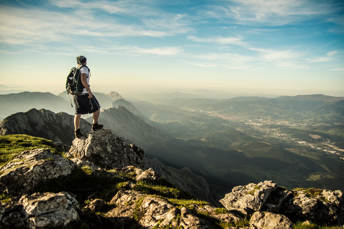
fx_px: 459
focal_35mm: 48
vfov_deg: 28.1
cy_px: 114
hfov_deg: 41.1
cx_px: 172
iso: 100
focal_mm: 32
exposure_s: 1/1000
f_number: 2.8
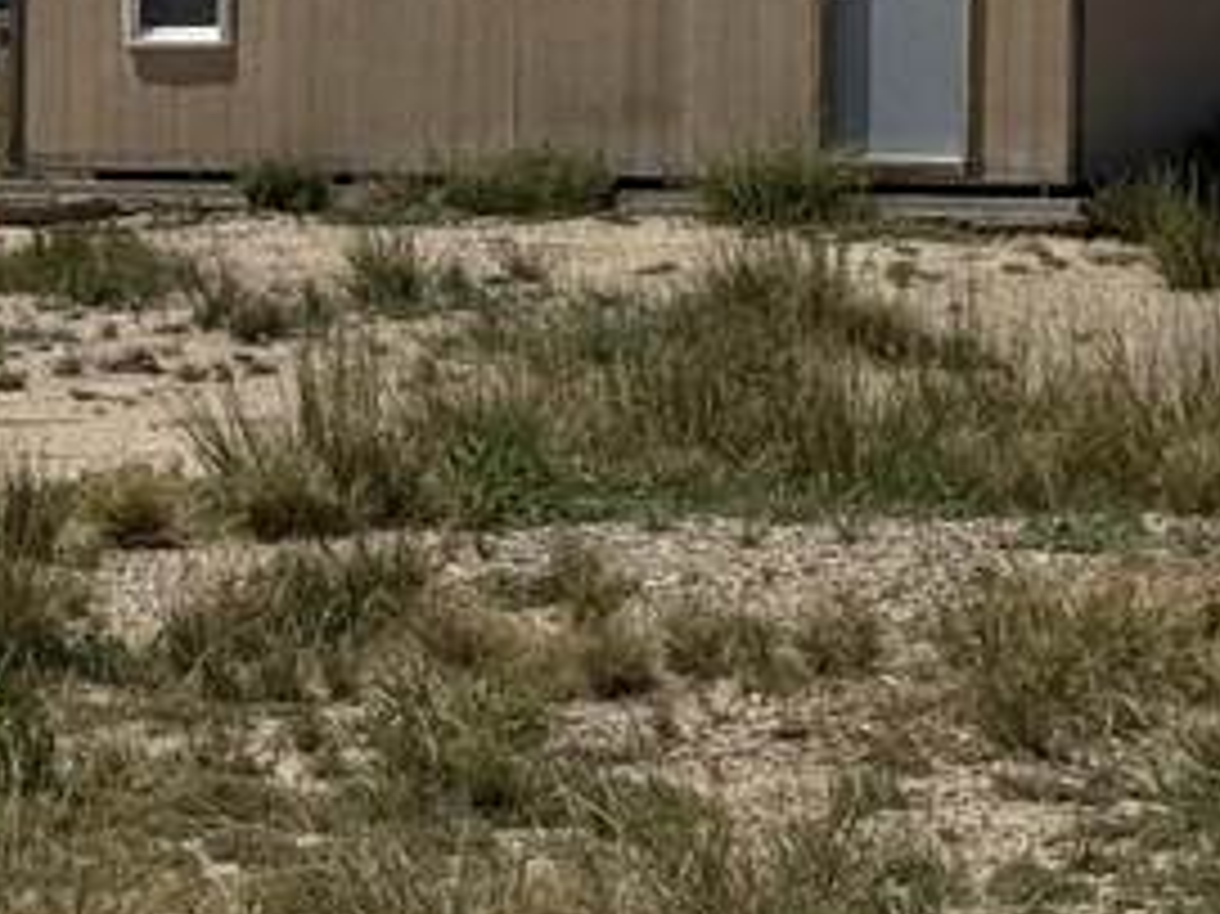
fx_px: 7997
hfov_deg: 8.7
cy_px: -176
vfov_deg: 6.5
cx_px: 225
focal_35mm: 227
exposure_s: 1/10526
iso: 64
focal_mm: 6.76
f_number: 1.78
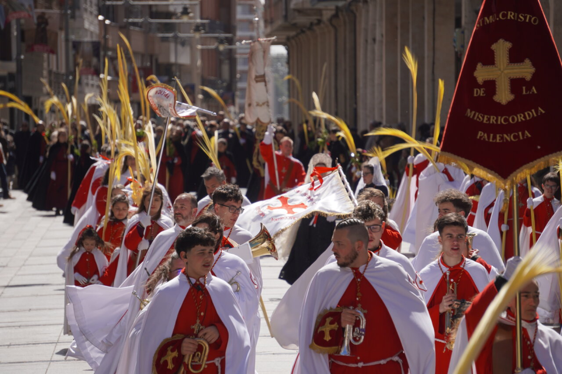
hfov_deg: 7.6
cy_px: 187
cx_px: 281
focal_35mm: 270
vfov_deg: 5.1
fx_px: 4214
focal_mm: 180
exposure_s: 1/500
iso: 100
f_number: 6.3
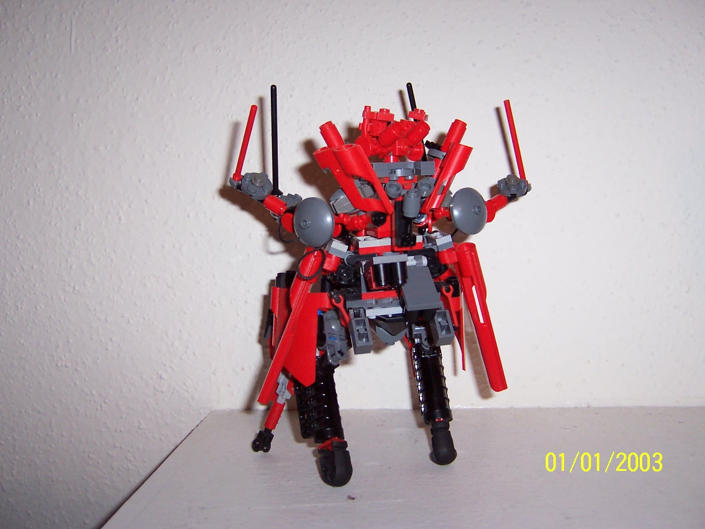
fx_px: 733
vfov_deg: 39.7
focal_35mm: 36
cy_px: 264
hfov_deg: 51.4
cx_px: 352
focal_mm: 5.6
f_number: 2.8
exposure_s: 1/60
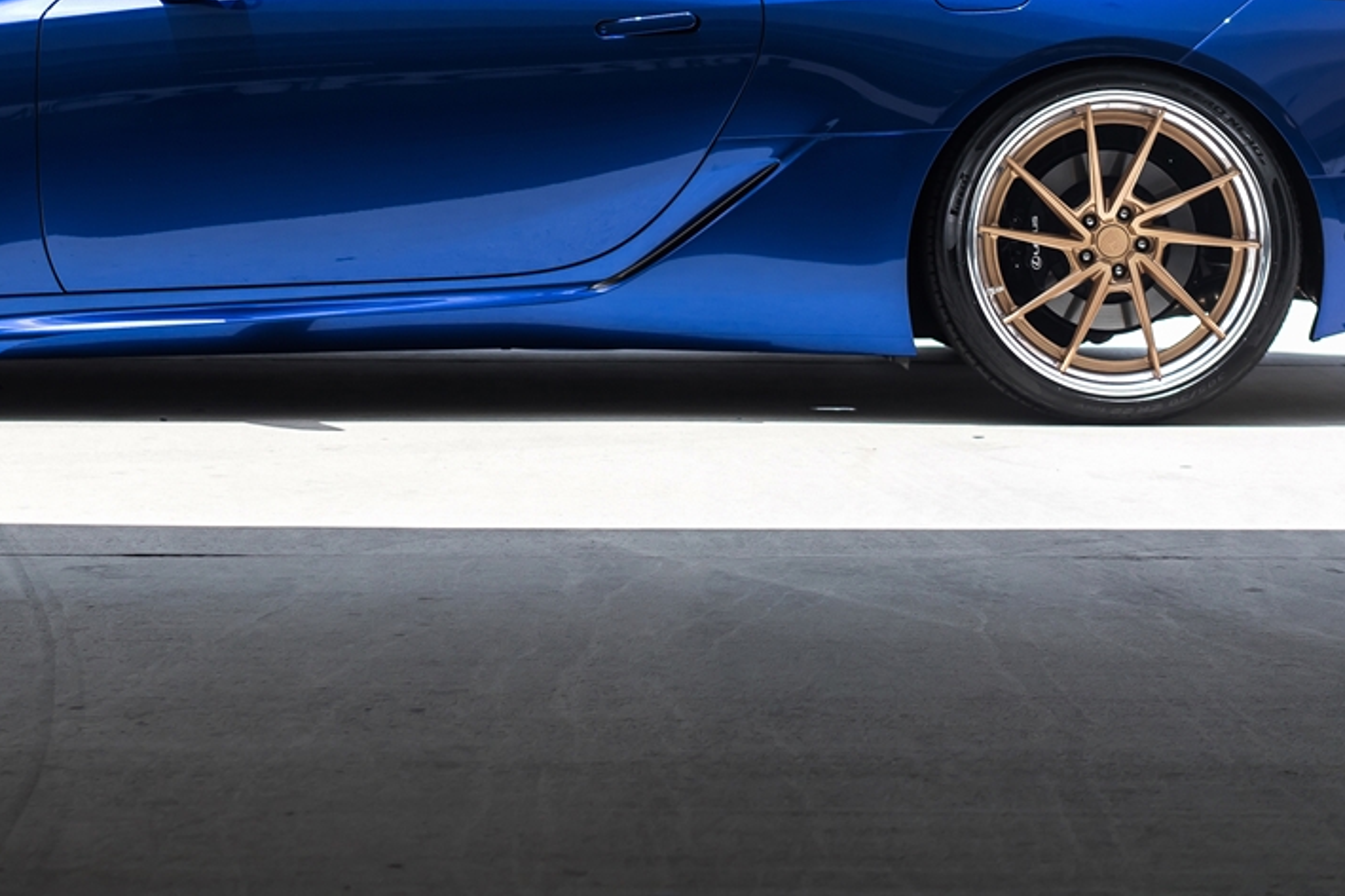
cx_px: 355
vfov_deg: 9.1
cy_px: -247
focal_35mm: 149
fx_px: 5564
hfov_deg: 13.7
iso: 100
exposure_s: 1/800
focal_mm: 55
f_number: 2.8
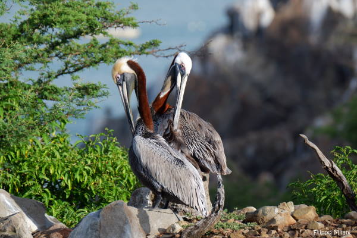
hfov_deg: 3.4
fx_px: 5950
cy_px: 119
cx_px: 178
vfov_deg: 2.3
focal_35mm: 600
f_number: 8
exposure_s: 1/280
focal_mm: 400
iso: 200
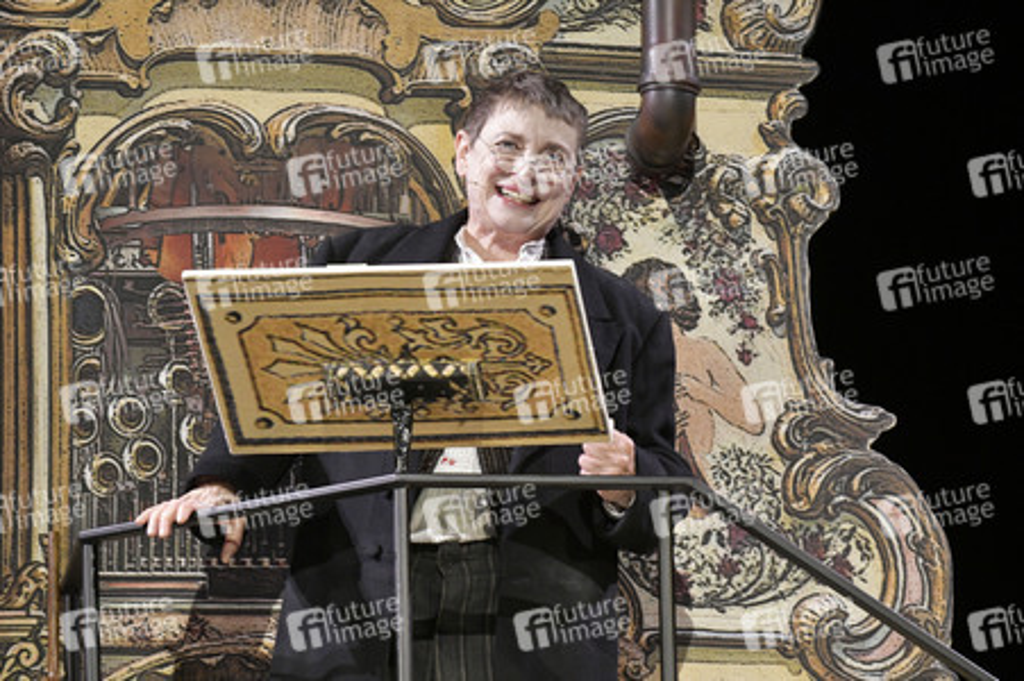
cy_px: 340
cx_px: 512
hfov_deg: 11.8
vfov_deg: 7.8
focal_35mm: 175
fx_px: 4974
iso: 3200
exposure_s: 1/250
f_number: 5.6
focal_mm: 175
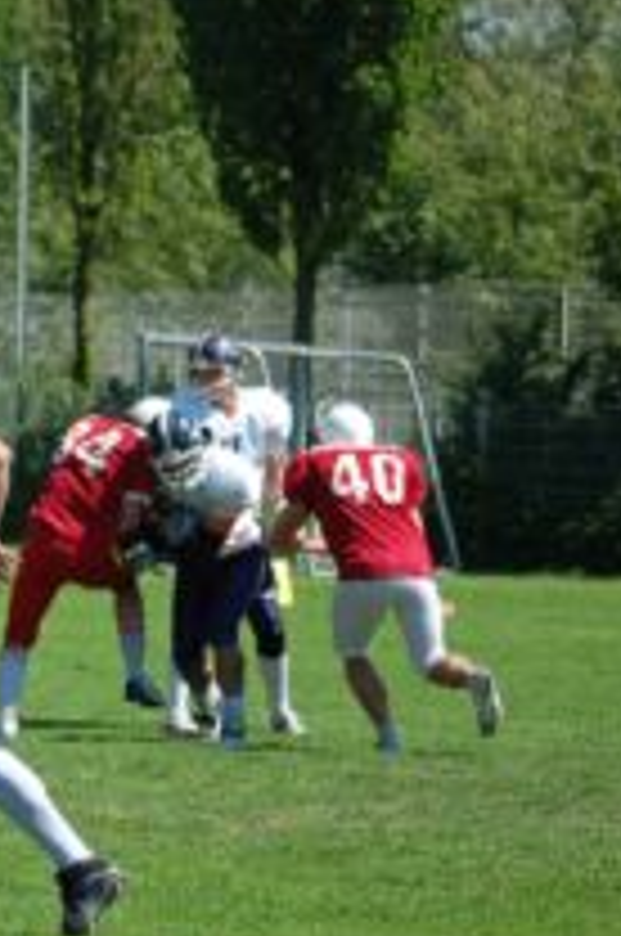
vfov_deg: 7.3
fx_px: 7295
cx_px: -340
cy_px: 518
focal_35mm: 281
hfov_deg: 4.8
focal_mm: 86
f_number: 4.5
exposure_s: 1/1000
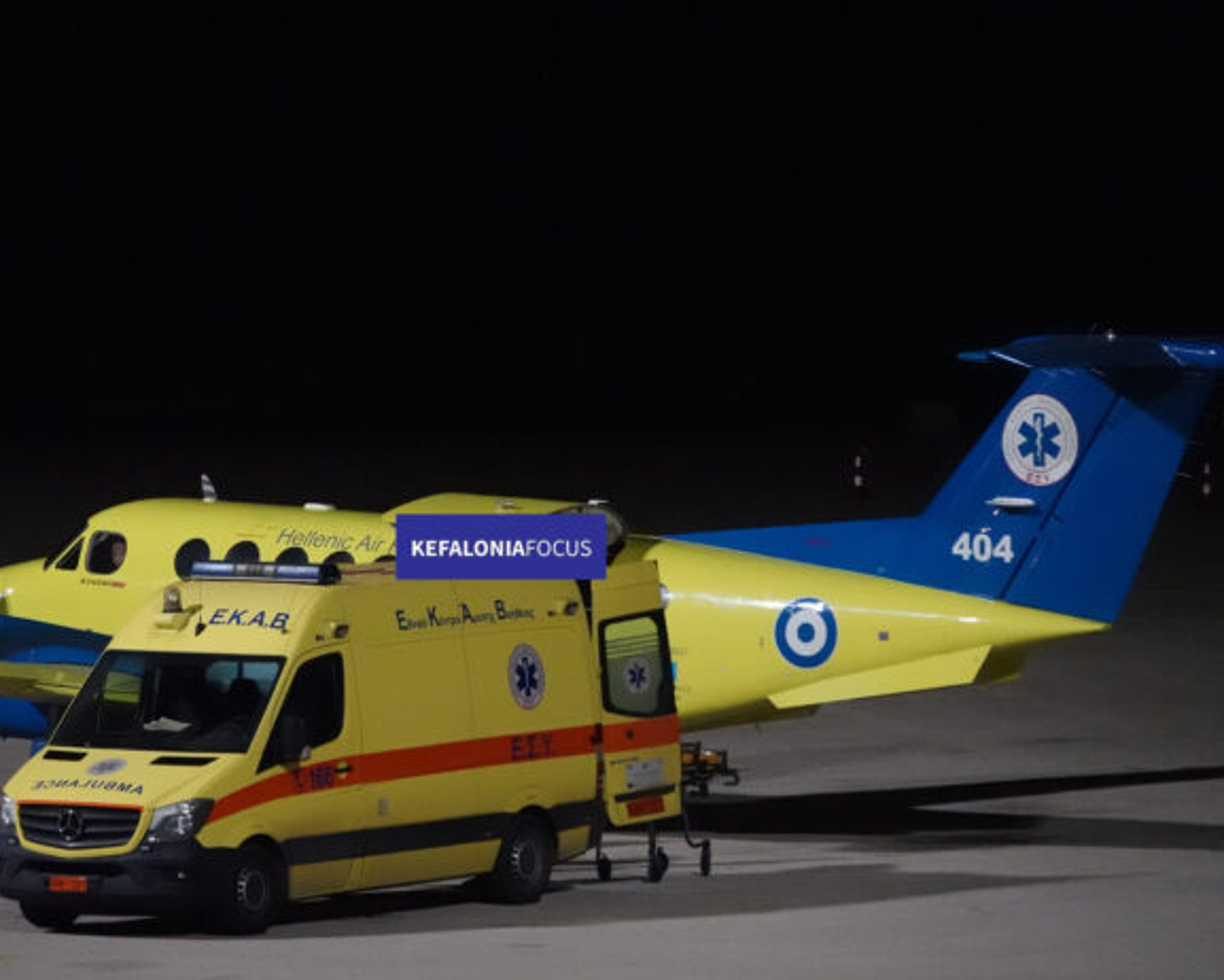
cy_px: 490
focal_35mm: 327
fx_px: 11850
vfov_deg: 4.7
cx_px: 509
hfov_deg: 5.9
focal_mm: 105.83
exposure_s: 1/200
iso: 6400
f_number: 4
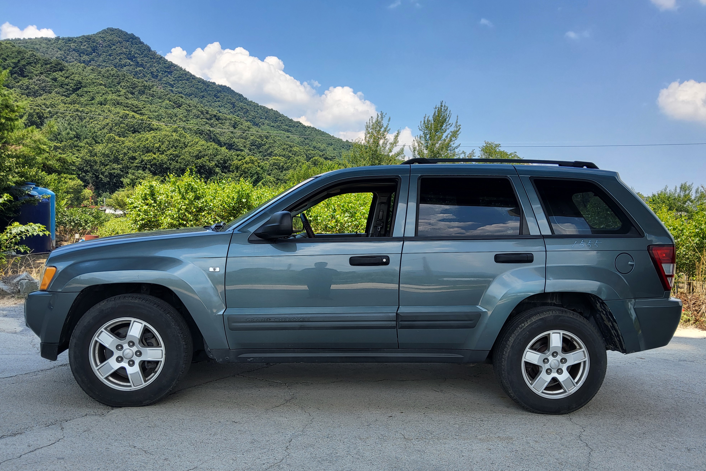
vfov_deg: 46.3
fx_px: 549
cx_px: 357
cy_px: 270
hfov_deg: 65.5
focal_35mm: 28
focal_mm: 3.98
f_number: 1.8
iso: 12
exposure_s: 1/439
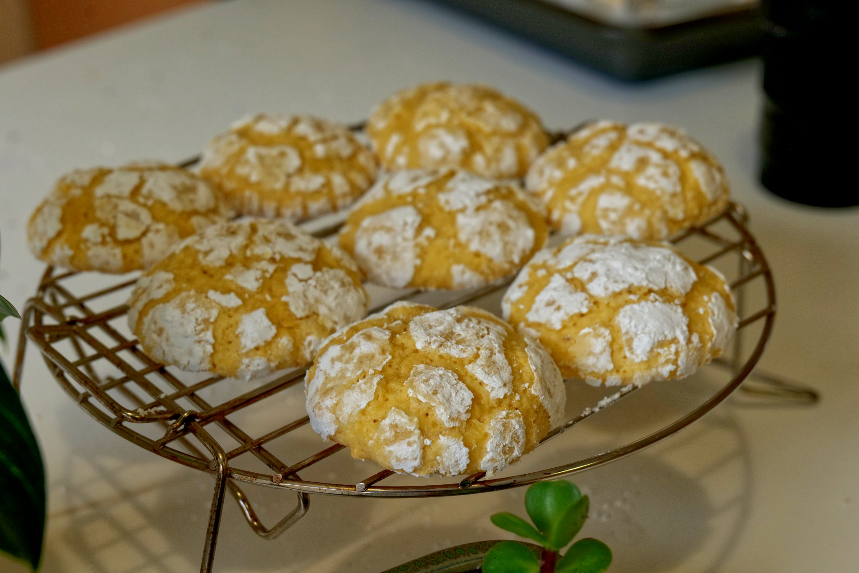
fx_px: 1241
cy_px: 286
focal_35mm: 52
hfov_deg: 38.2
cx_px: 430
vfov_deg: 26.0
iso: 2000
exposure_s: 1/80
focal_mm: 52
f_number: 8
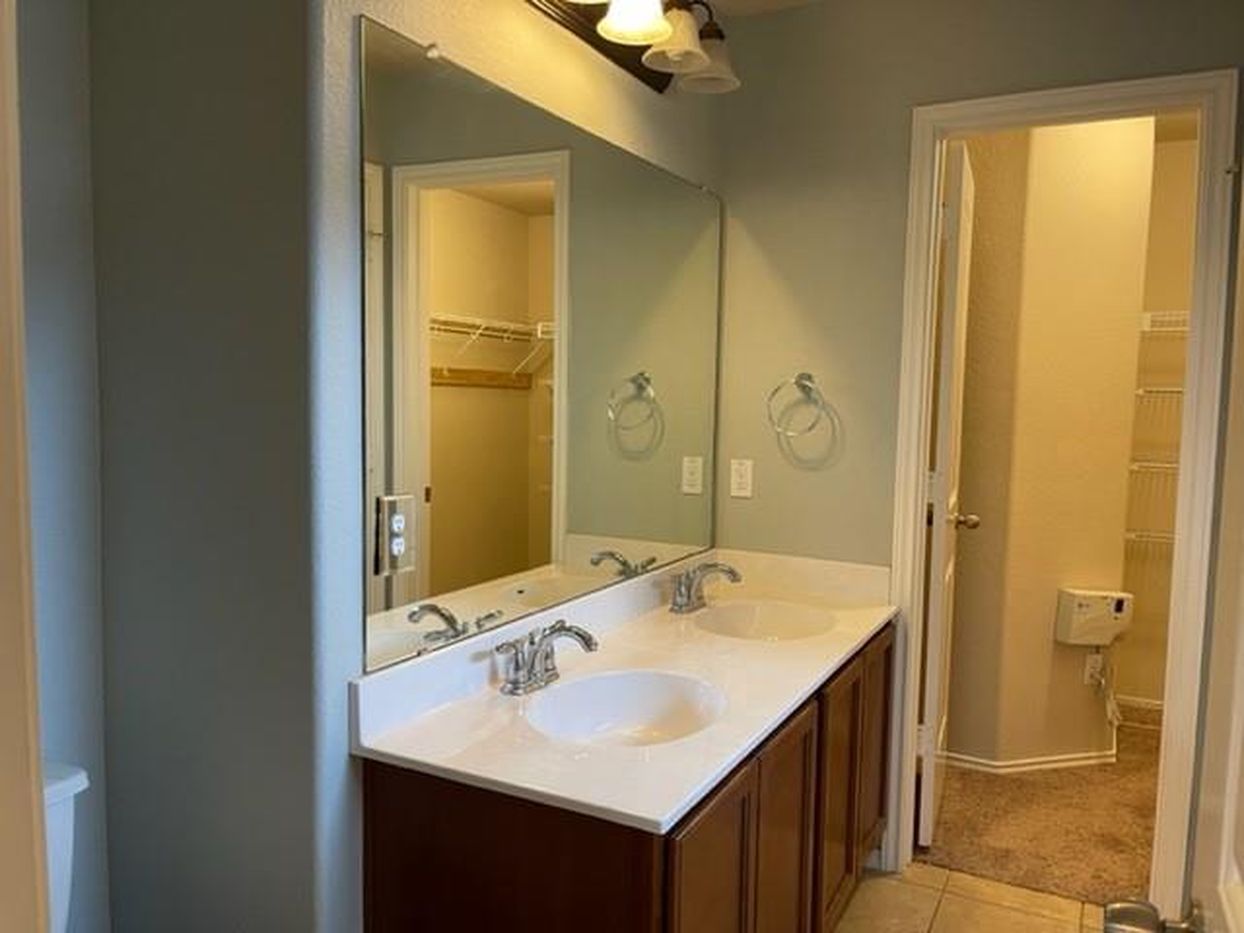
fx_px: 934
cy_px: 466
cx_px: 622
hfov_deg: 67.3
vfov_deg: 53.1
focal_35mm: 26
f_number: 1.6
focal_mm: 5.1
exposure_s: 1/60
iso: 160
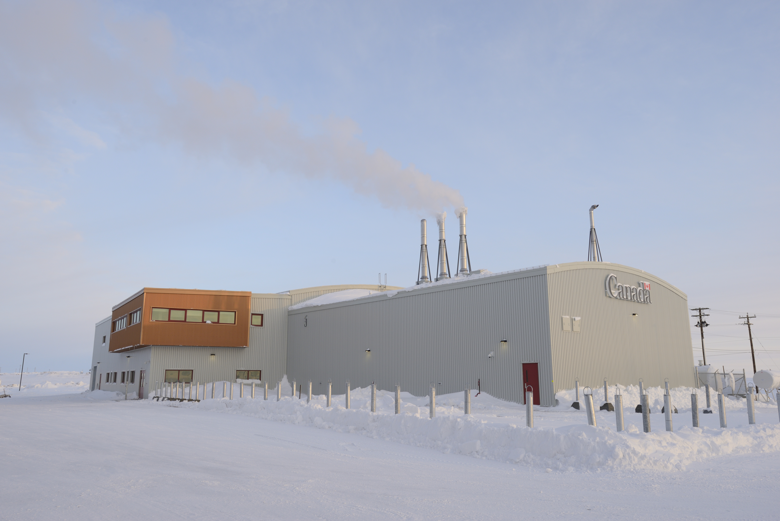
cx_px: 390
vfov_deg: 46.4
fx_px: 607
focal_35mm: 28
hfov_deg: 65.5
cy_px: 260
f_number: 11
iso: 320
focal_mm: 28
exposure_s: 1/125
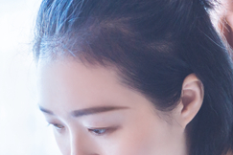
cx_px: 64
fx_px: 1107
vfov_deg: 7.9
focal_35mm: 171
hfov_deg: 12.0
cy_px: 203
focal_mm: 52
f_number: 2.8
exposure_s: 1/125
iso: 800
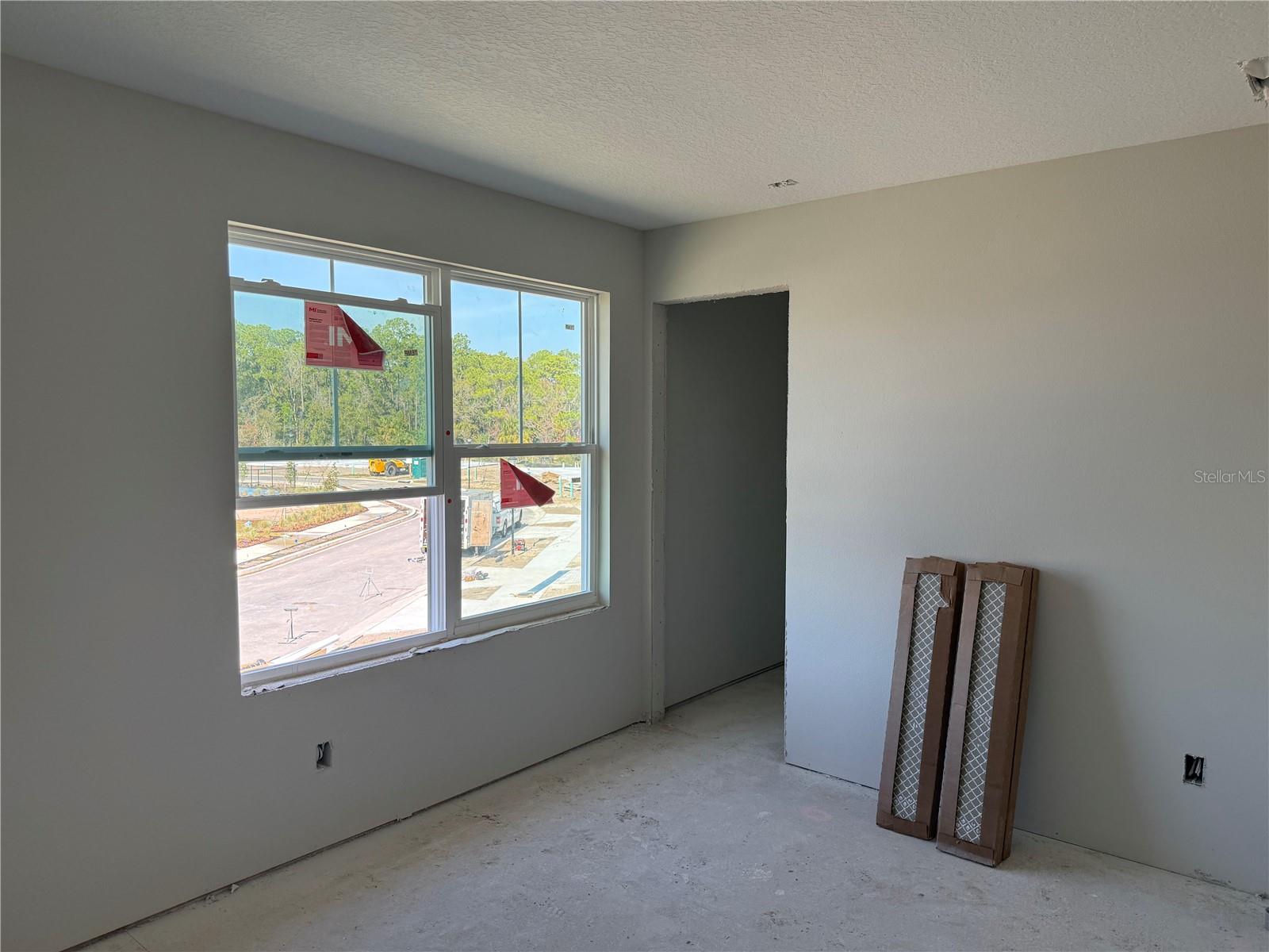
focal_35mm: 24
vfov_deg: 56.8
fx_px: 880
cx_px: 634
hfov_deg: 71.6
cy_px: 476
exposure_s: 1/708
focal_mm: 6.76
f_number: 1.78
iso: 100
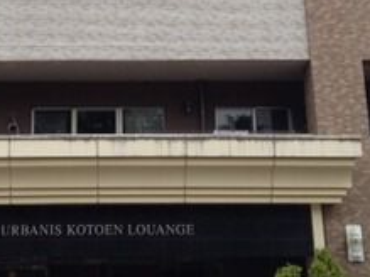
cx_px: 108
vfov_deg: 14.9
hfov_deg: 20.3
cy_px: -57
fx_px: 1026
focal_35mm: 96
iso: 50
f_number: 2.4
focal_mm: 4.28
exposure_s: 1/836
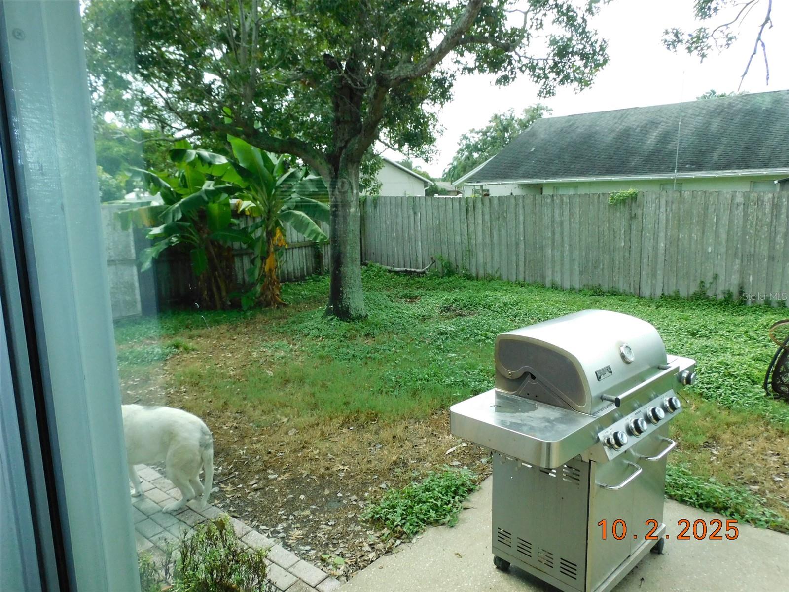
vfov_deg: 56.8
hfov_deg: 71.6
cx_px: 394
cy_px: 296
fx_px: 547
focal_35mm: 24
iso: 400
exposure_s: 1/800
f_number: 3.3
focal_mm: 4.3
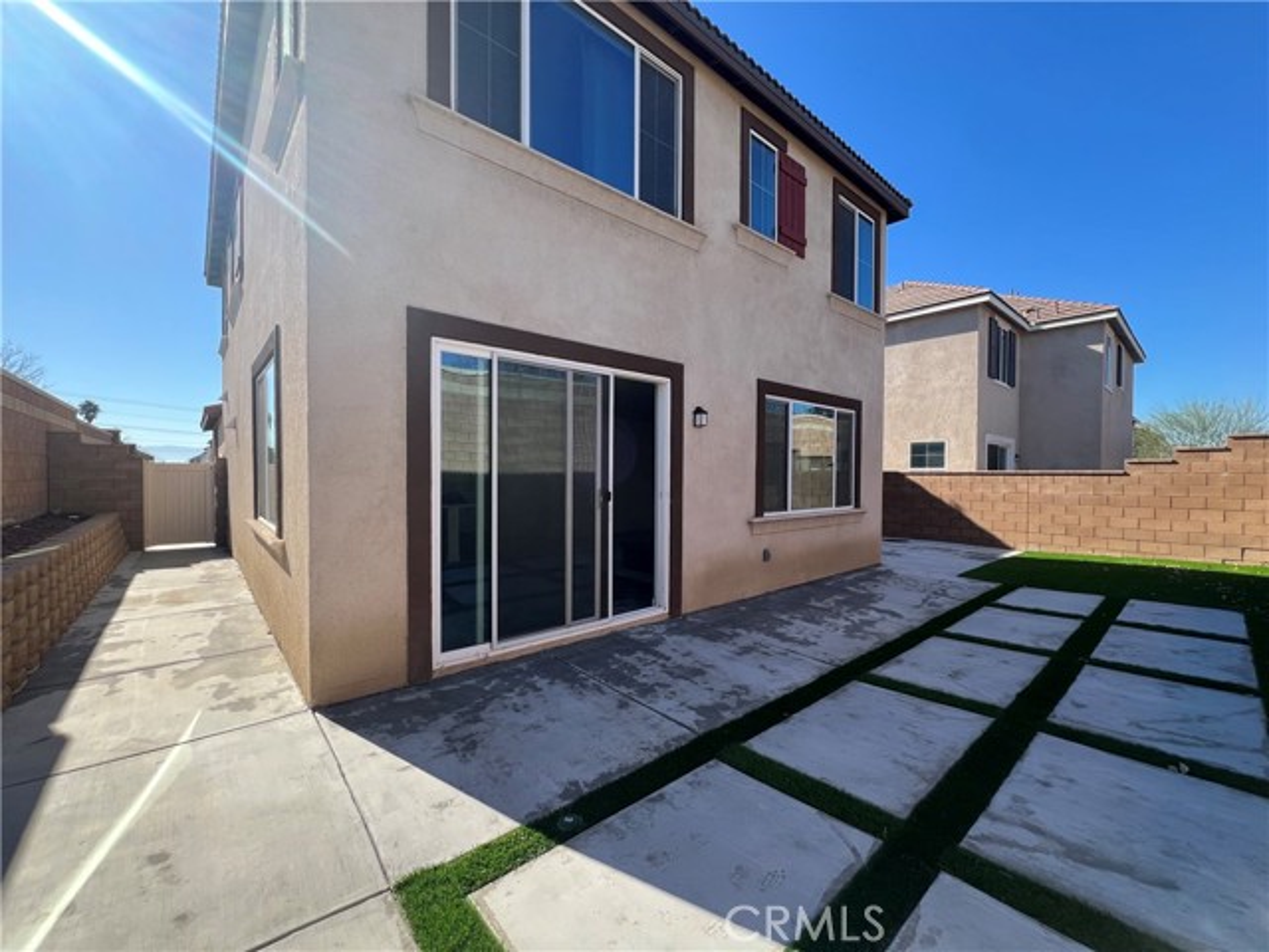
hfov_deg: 106.2
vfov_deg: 89.9
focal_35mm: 13
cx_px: 634
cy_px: 476
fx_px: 477
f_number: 1.8
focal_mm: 1.57
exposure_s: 1/399
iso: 32
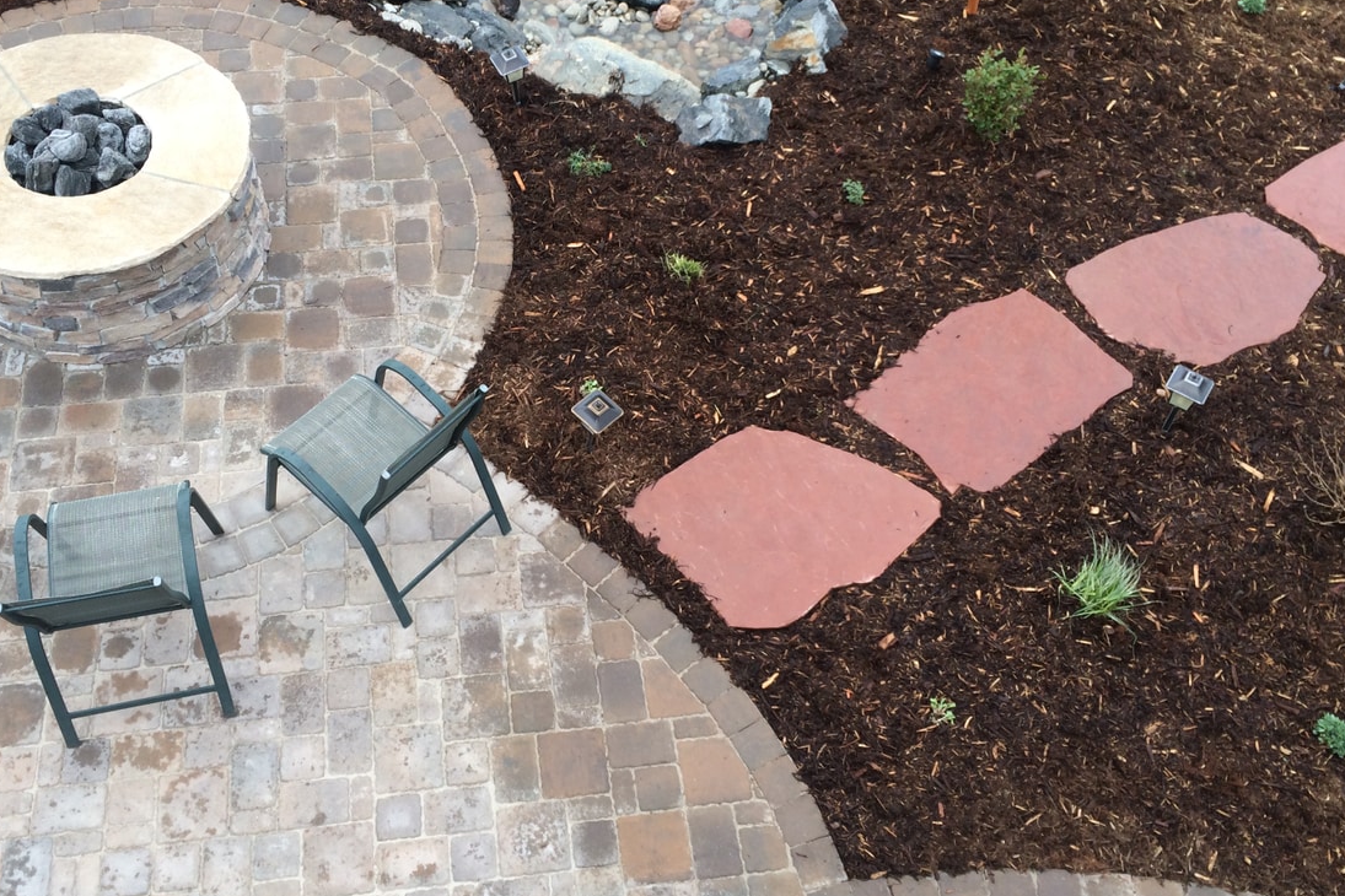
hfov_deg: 50.6
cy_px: 419
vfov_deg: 35.0
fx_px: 1420
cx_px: 585
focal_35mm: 38
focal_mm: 4.12
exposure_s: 1/456
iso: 32
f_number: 2.2
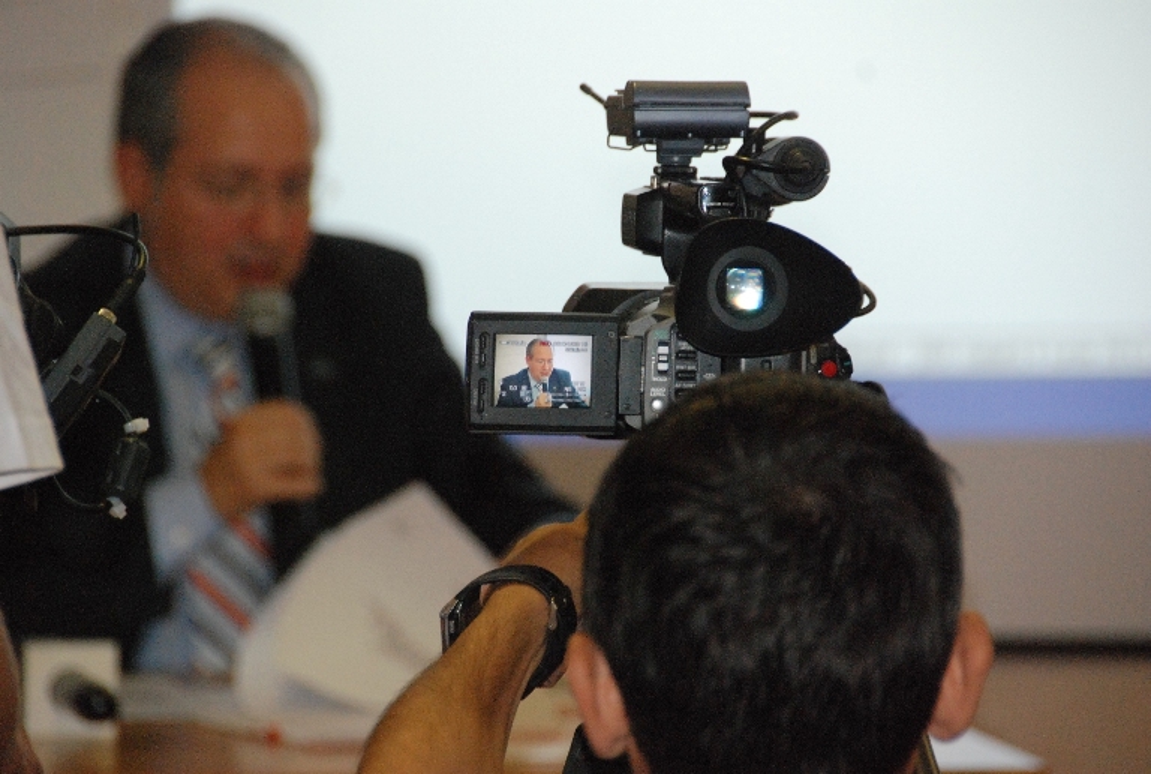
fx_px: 9614
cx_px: 576
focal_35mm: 300
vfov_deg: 4.6
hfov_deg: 6.9
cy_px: 387
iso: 1600
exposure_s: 1/60
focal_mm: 200
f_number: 5.6
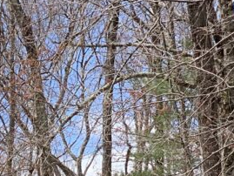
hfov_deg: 7.8
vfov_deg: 5.9
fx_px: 1670
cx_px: -191
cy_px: 367
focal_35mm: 247
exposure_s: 1/500
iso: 16
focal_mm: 6
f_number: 2.4
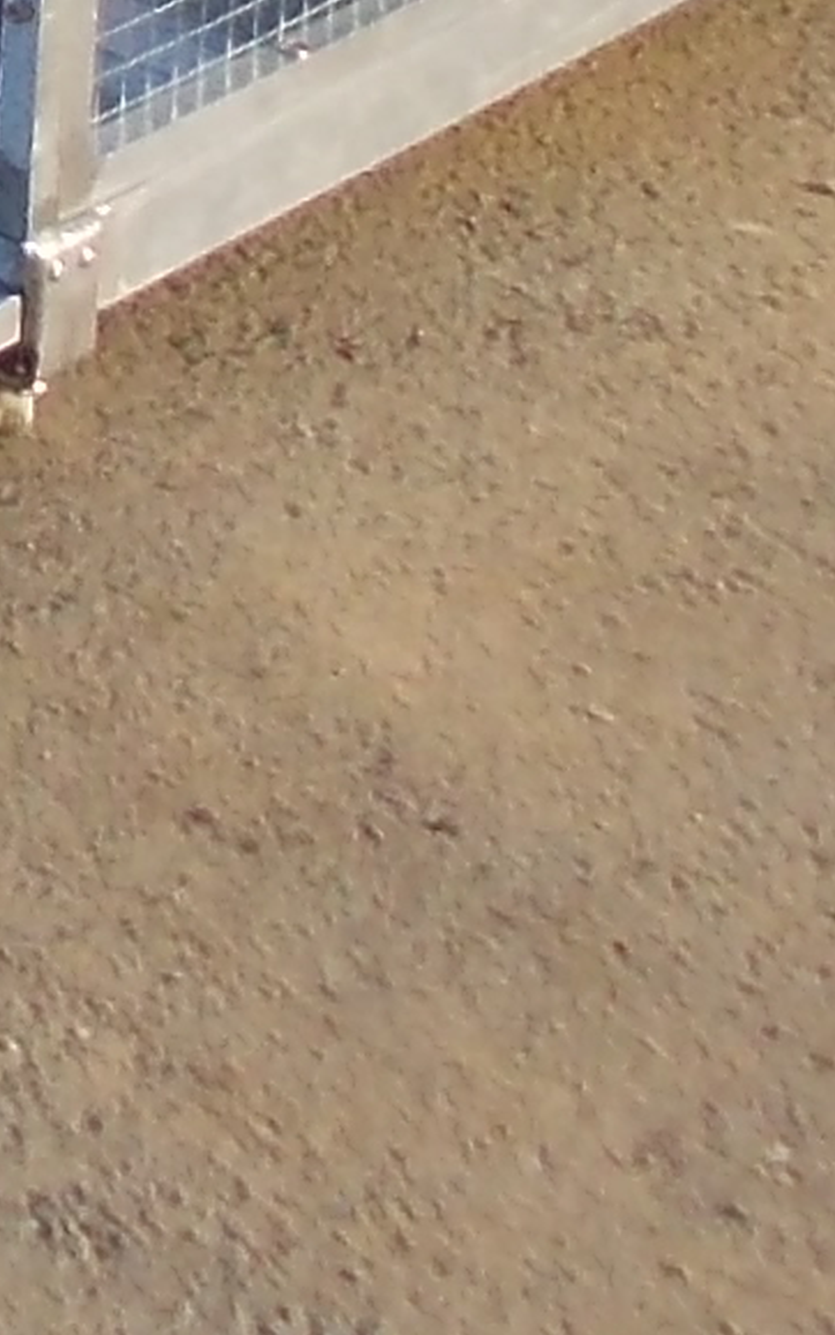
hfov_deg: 6.6
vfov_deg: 10.3
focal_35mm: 187
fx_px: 6807
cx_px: -1213
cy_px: -1351
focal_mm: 4
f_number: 5.4
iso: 80
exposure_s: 1/200
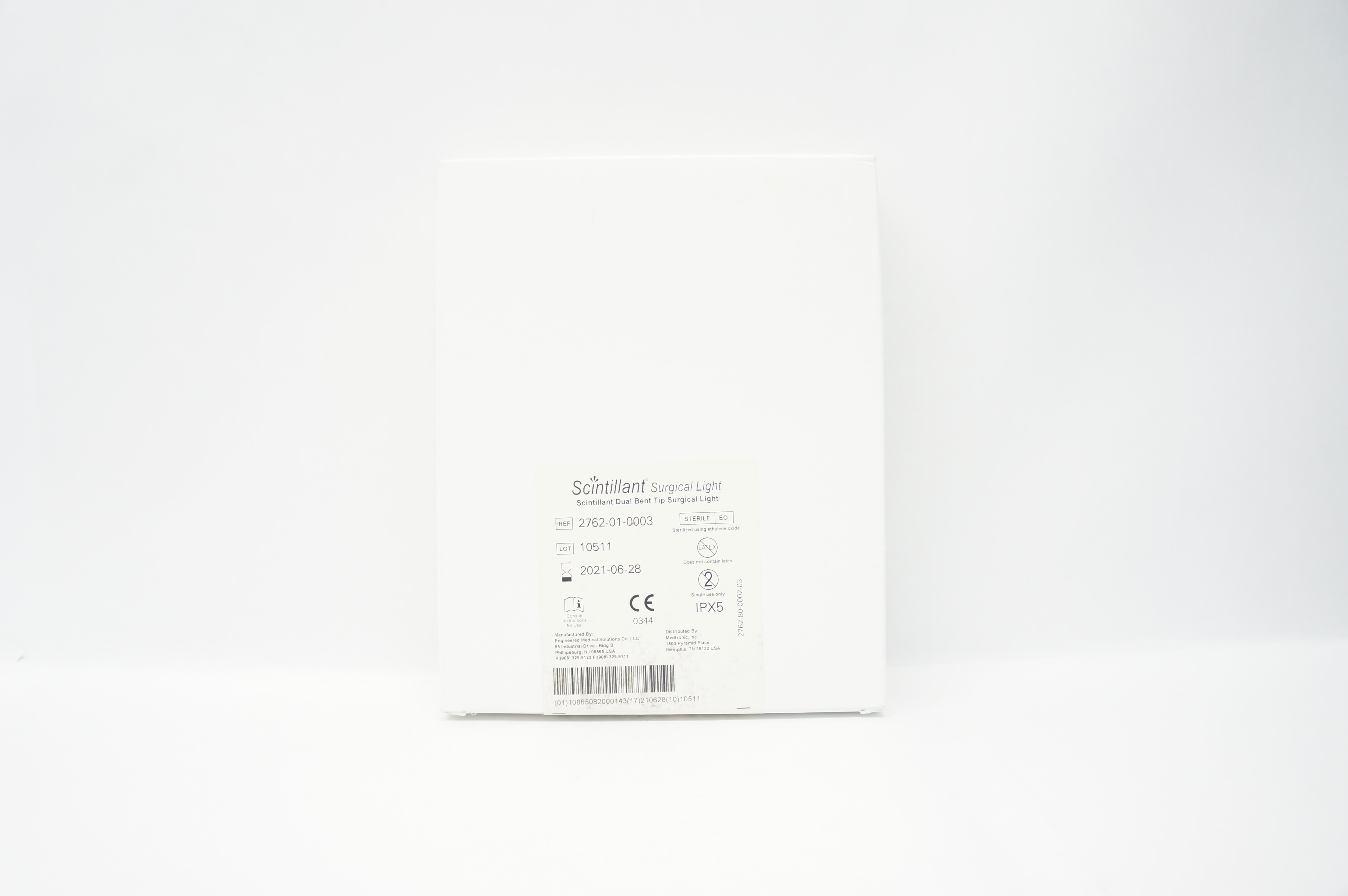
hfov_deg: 67.4
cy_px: 448
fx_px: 1010
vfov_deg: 47.8
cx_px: 674
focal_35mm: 27
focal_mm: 18
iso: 400
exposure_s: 1/80
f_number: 4
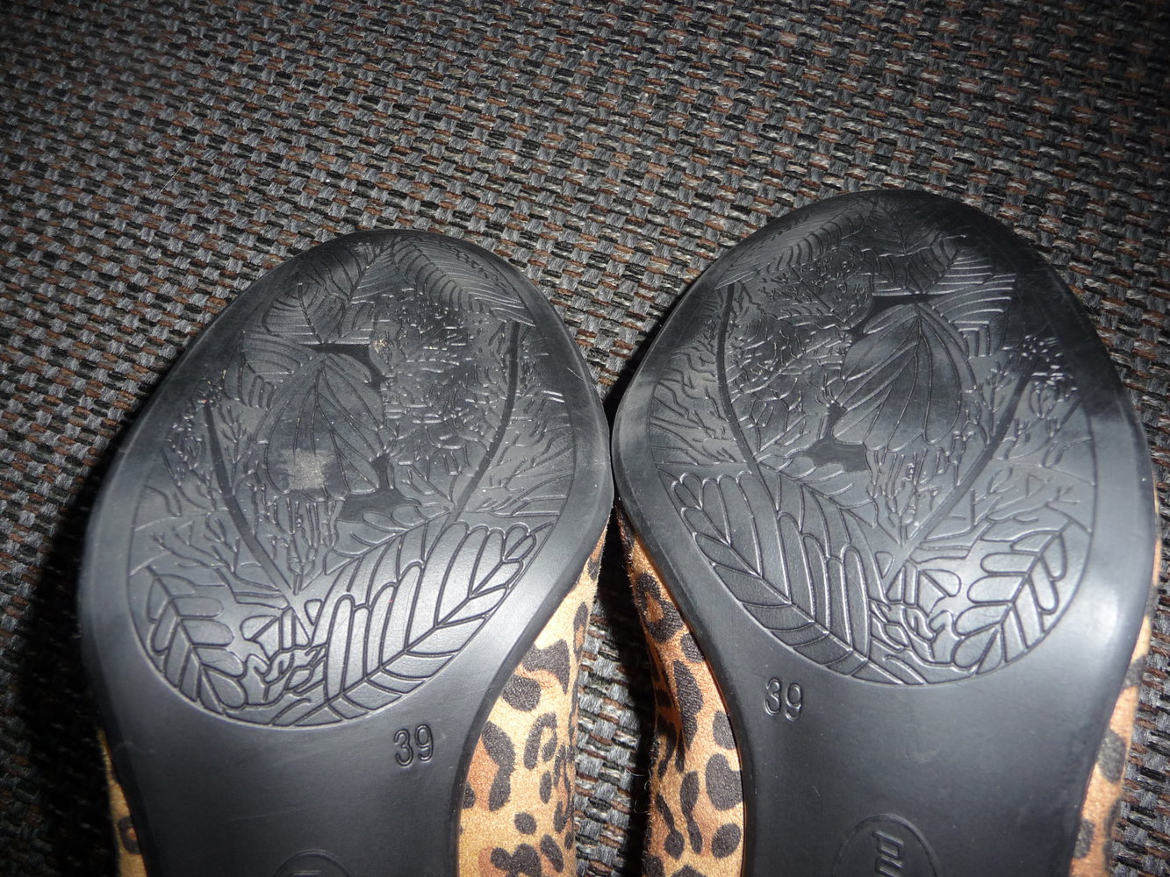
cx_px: 585
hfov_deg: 63.4
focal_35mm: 28
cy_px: 438
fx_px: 946
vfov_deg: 49.8
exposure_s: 1/8
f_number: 3.3
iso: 100
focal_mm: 4.7
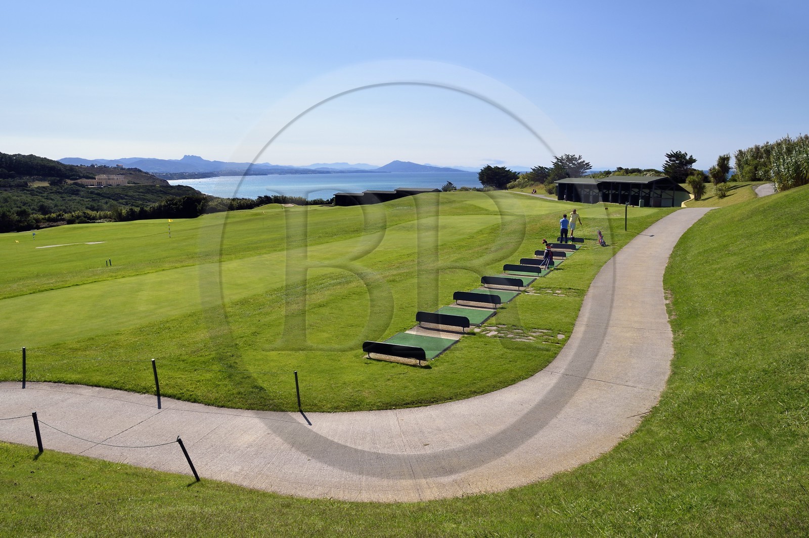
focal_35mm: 24
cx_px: 404
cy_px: 269
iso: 200
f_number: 16
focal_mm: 24
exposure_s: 1/320
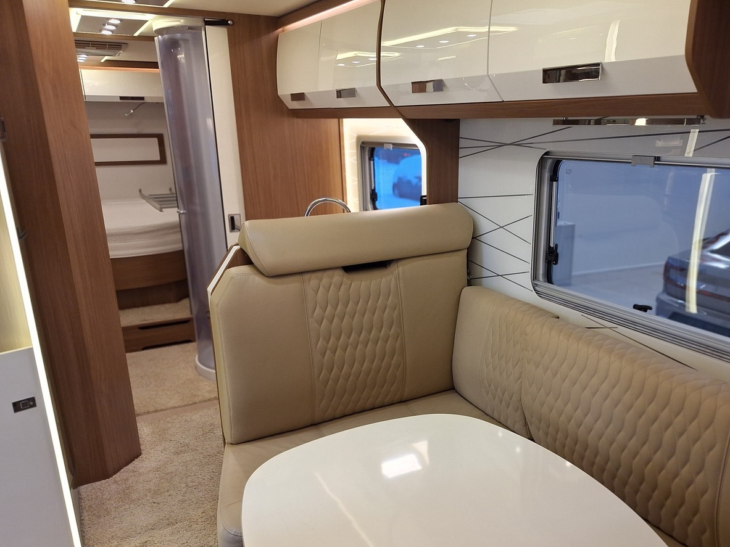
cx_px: 443
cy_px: 313
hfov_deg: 62.8
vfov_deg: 49.6
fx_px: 590
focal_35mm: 28
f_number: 1.8
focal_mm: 5.54
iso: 100
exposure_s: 1/50
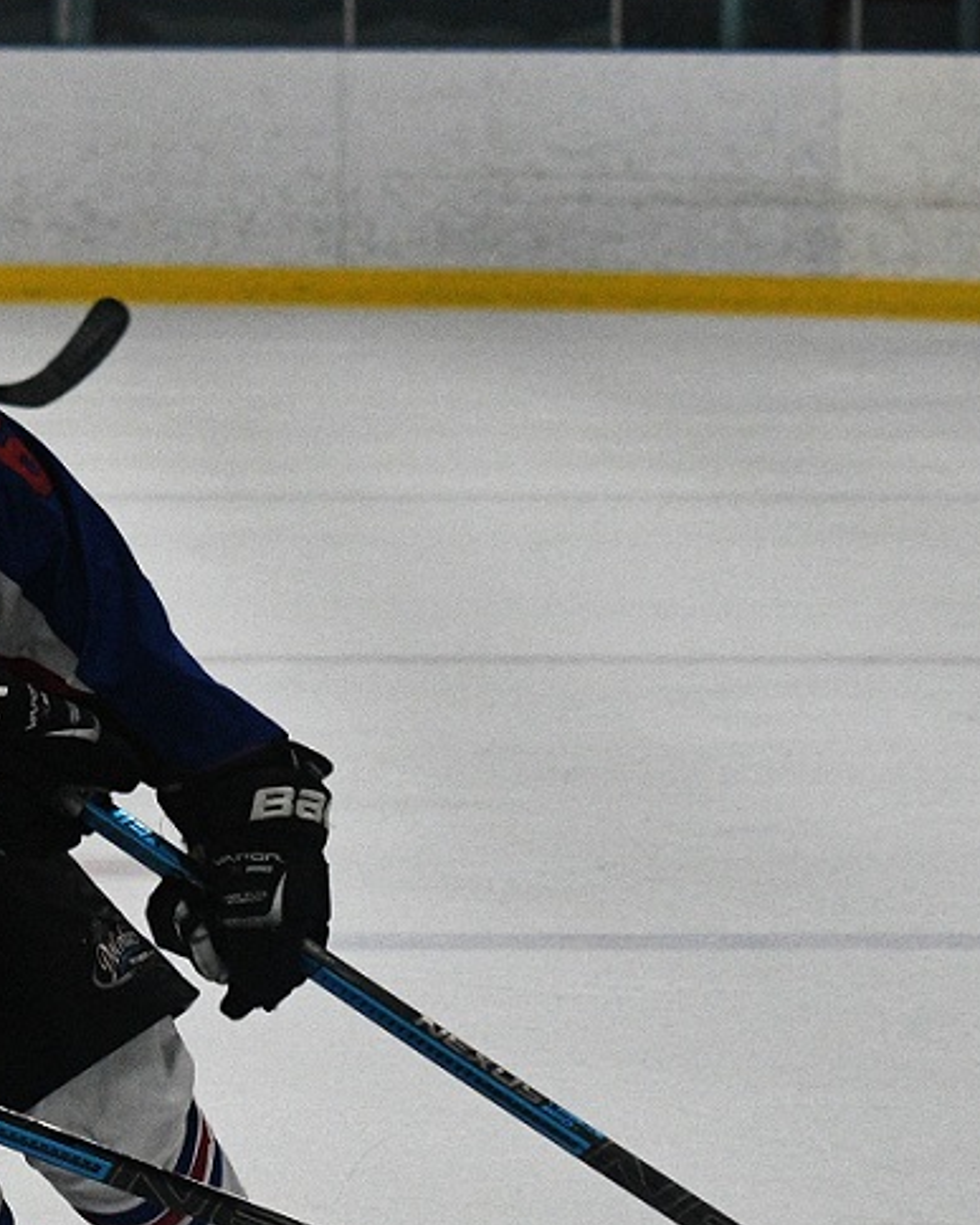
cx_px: 279
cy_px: 928
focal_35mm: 233
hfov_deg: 6.6
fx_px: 8450
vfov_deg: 8.3
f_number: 4.5
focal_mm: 70
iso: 2800
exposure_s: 1/1000
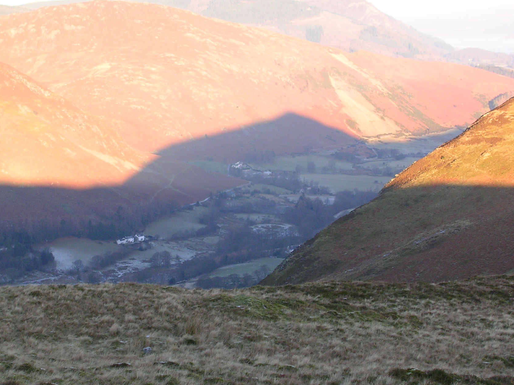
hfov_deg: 17.7
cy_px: 183
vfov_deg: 13.3
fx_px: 1648
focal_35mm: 111
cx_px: 223
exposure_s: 1/74.7
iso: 50
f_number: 4.2
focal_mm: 13.7
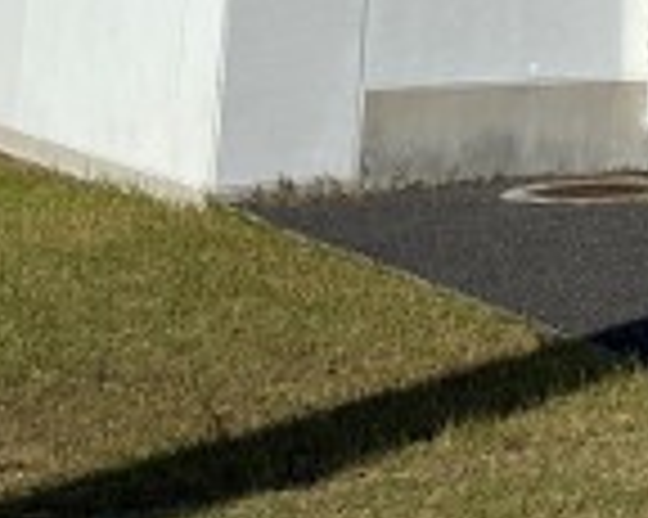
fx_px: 2166
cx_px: 1174
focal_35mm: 113
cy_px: -441
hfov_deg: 14.8
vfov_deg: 12.4
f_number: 1.6
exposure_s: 1/8333
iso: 50
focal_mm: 5.96
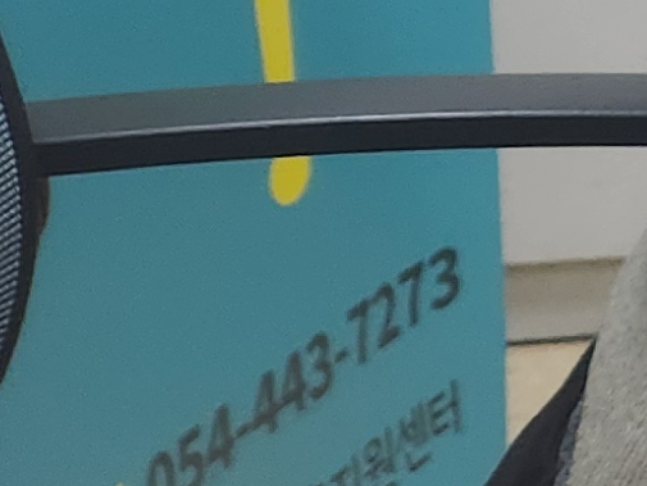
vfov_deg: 7.5
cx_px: 2196
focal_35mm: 182
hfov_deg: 8.4
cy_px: -813
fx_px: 3403
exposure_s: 1/120
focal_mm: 5.4
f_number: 1.8
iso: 100
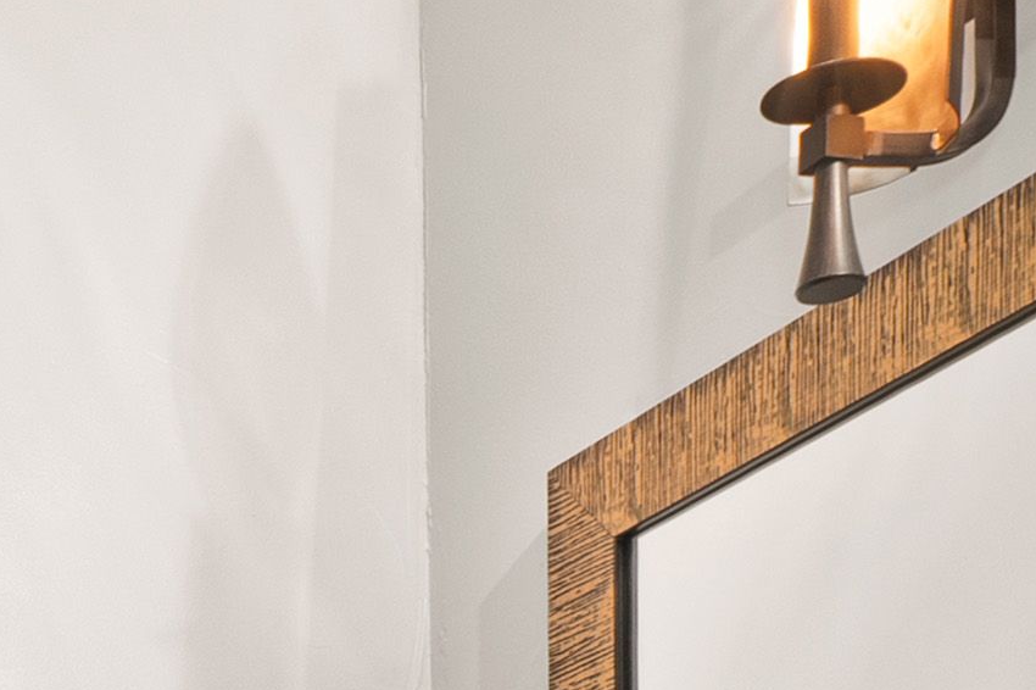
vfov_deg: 10.0
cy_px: 1865
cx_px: -1166
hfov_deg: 14.4
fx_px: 3250
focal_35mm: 113
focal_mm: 16
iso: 320
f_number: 7.1
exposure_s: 1/4
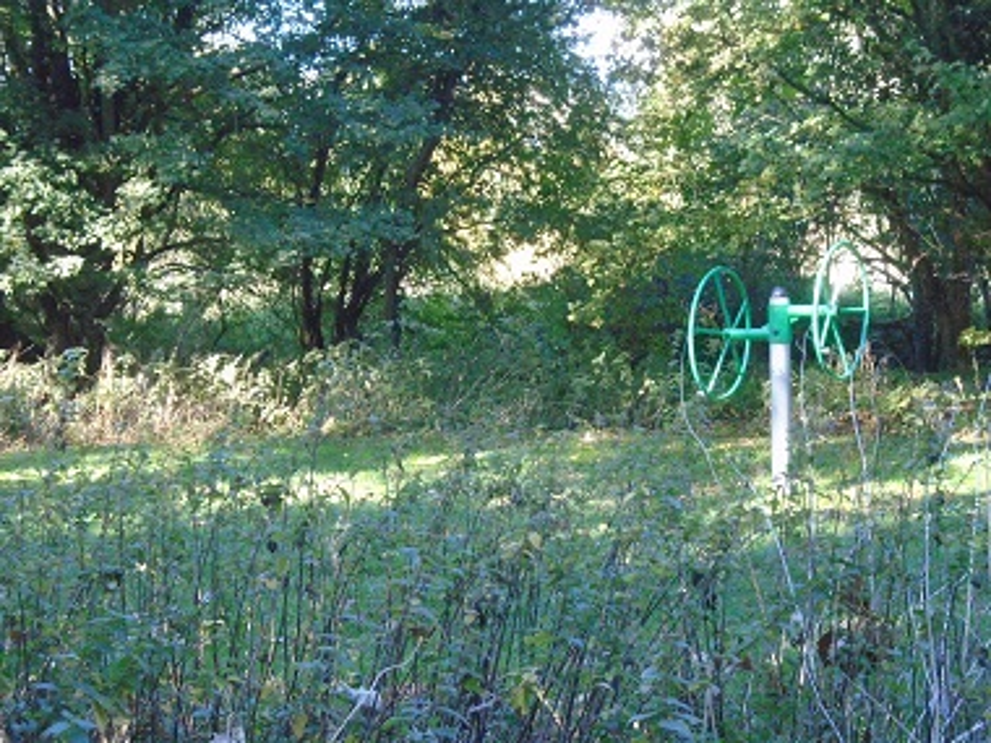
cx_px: 496
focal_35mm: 58
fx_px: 1660
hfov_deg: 33.2
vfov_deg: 25.2
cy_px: 372
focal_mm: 10.2
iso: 800
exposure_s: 1/100
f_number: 4.9
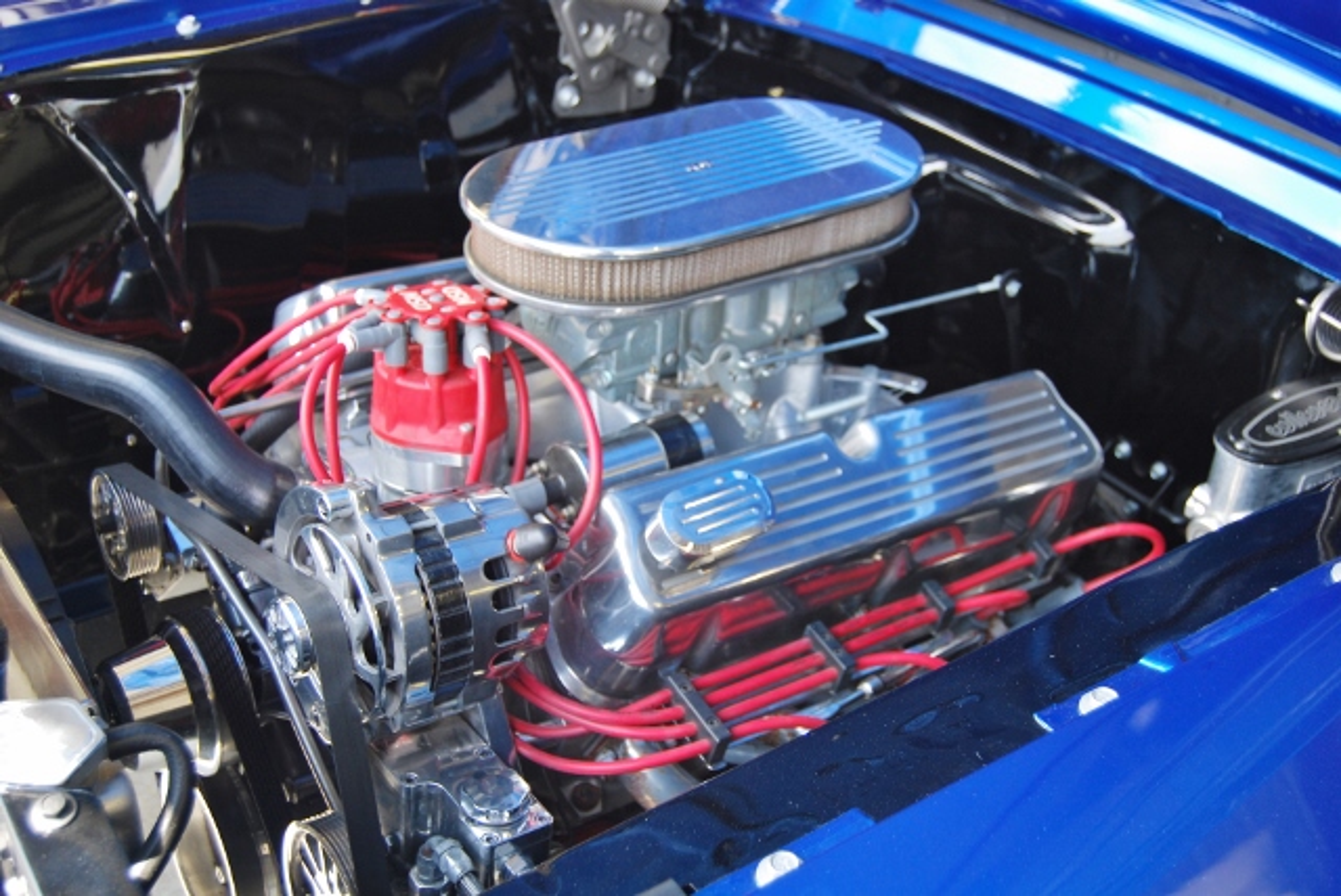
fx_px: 1678
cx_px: 670
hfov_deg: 43.6
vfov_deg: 29.9
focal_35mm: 45
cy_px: 448
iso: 200
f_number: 4.5
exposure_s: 1/80
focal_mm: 30
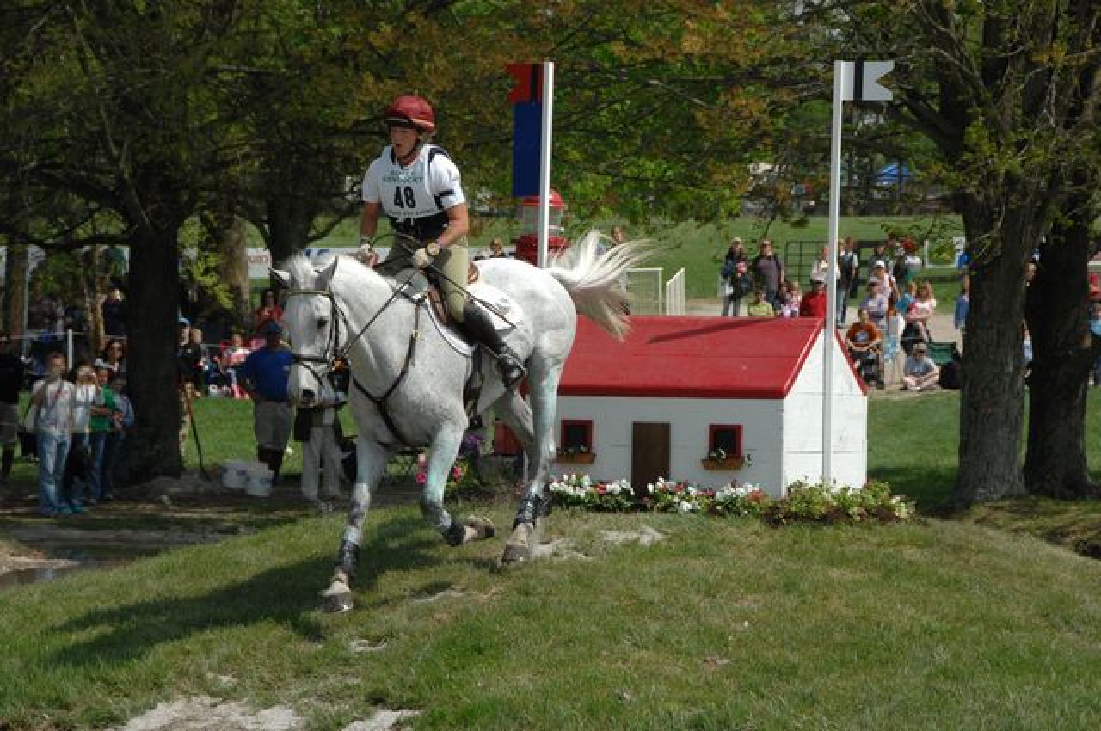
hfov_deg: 12.2
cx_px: 550
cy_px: 366
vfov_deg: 8.1
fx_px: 5131
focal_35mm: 168
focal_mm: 112
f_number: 8.5
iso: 500
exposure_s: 1/1000
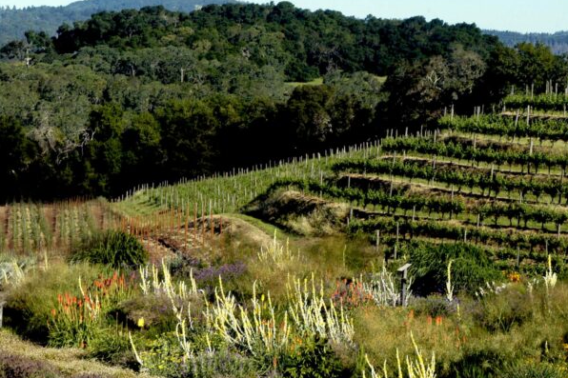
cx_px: 182
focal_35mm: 170
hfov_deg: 12.1
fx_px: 2681
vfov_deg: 8.1
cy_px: 253
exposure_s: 1/400
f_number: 11
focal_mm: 66
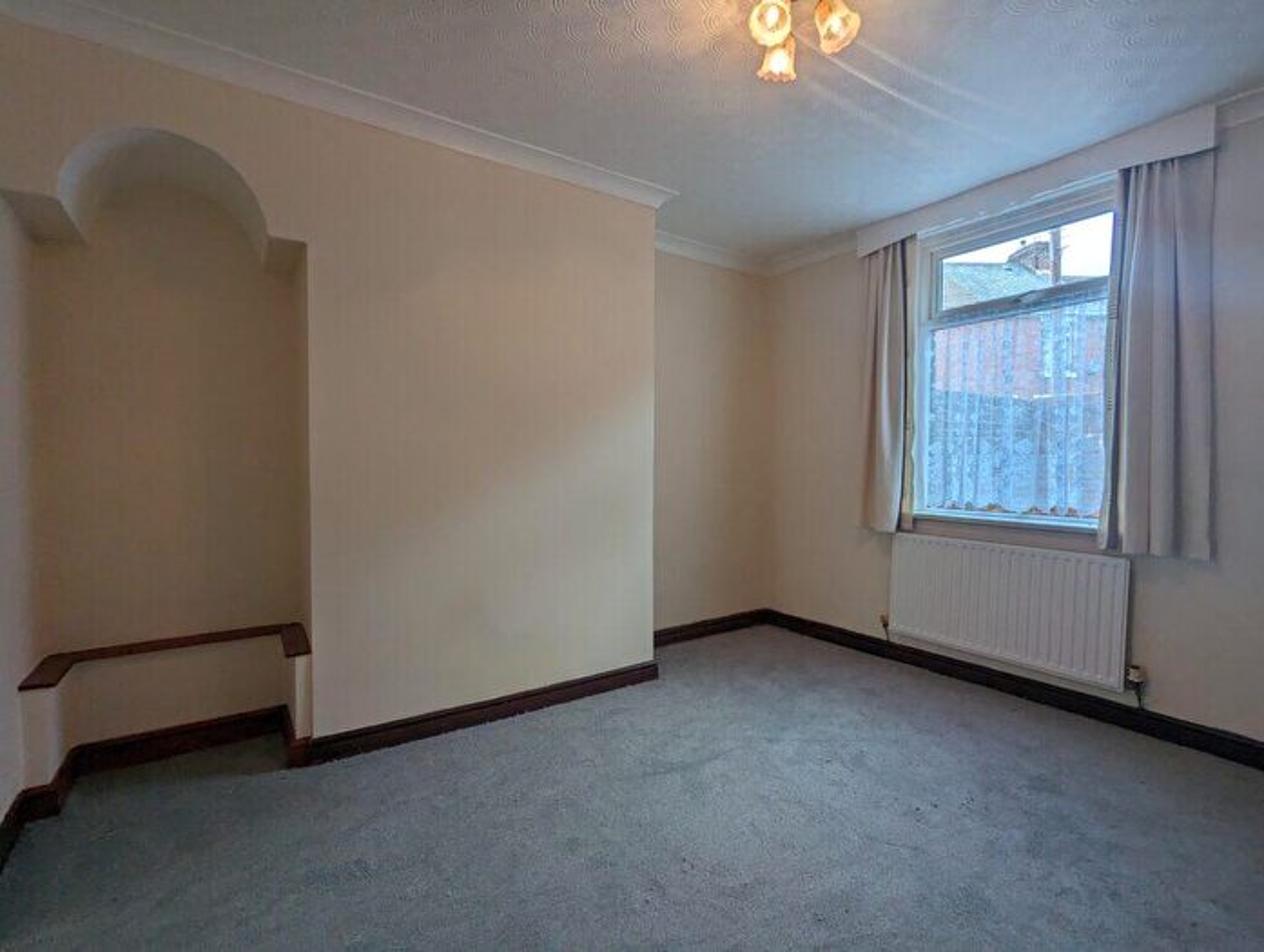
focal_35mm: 16
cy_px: 476
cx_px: 632
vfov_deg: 78.3
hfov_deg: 94.4
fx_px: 585
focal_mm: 2.35
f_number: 2.2
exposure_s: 1/210
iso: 58
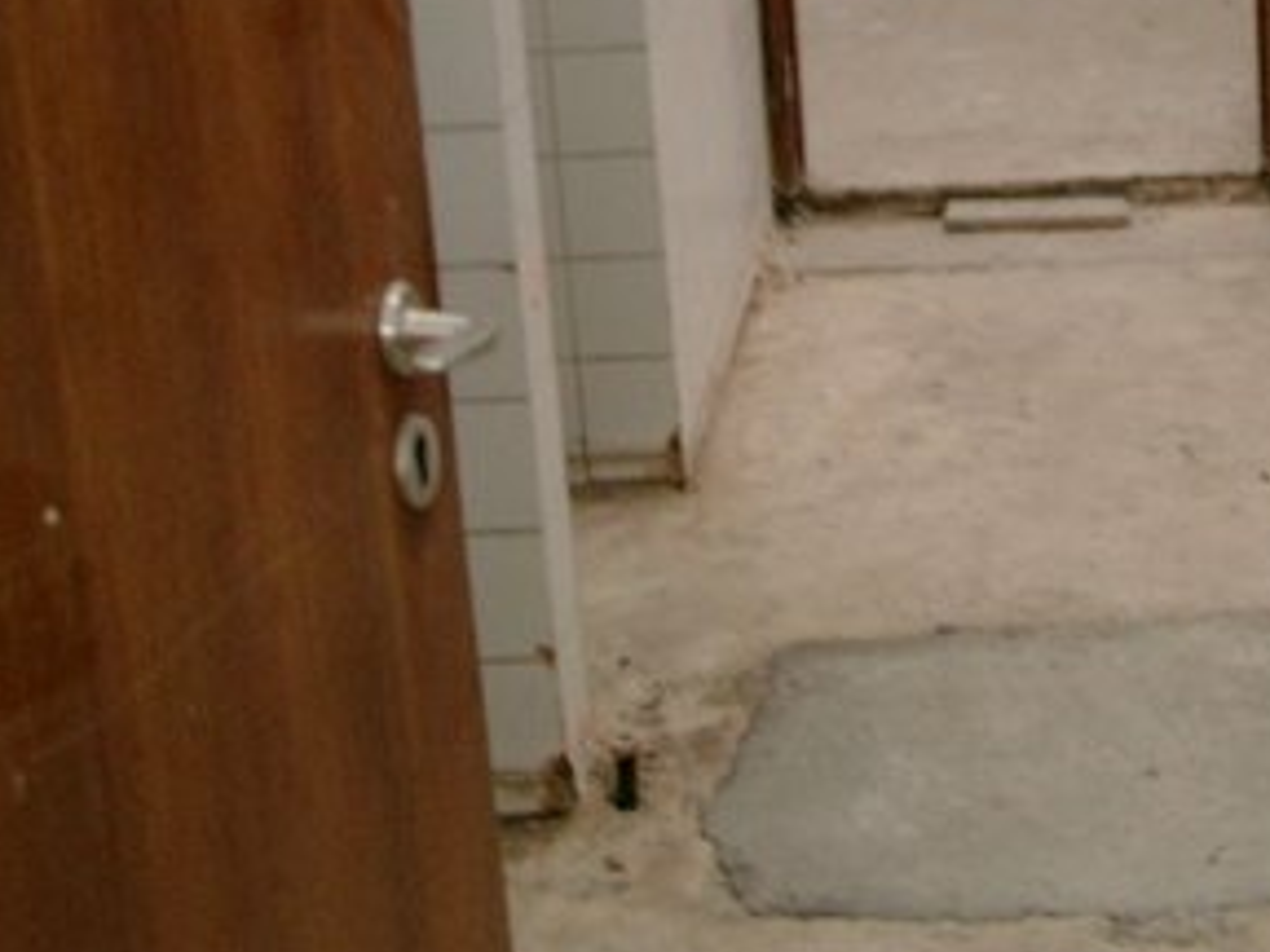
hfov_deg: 24.9
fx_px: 2825
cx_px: 1036
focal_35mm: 77
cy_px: 251
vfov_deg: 19.0
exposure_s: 1/15
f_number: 2.6
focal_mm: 7.6
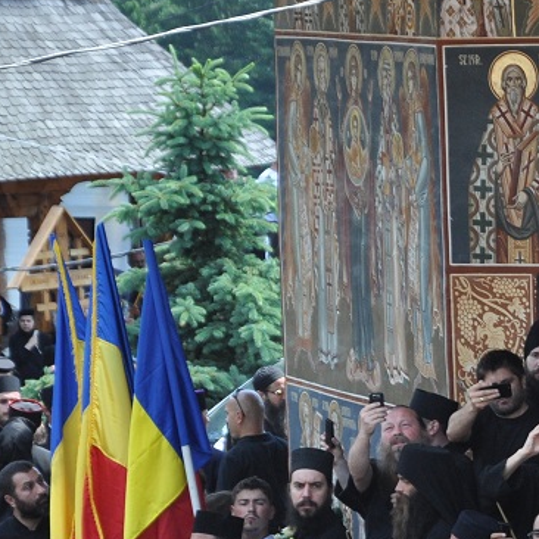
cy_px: 403
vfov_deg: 6.0
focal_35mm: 292
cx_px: 655
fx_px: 5144
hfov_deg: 6.0
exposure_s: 1/500
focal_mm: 70
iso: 500
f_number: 5.3
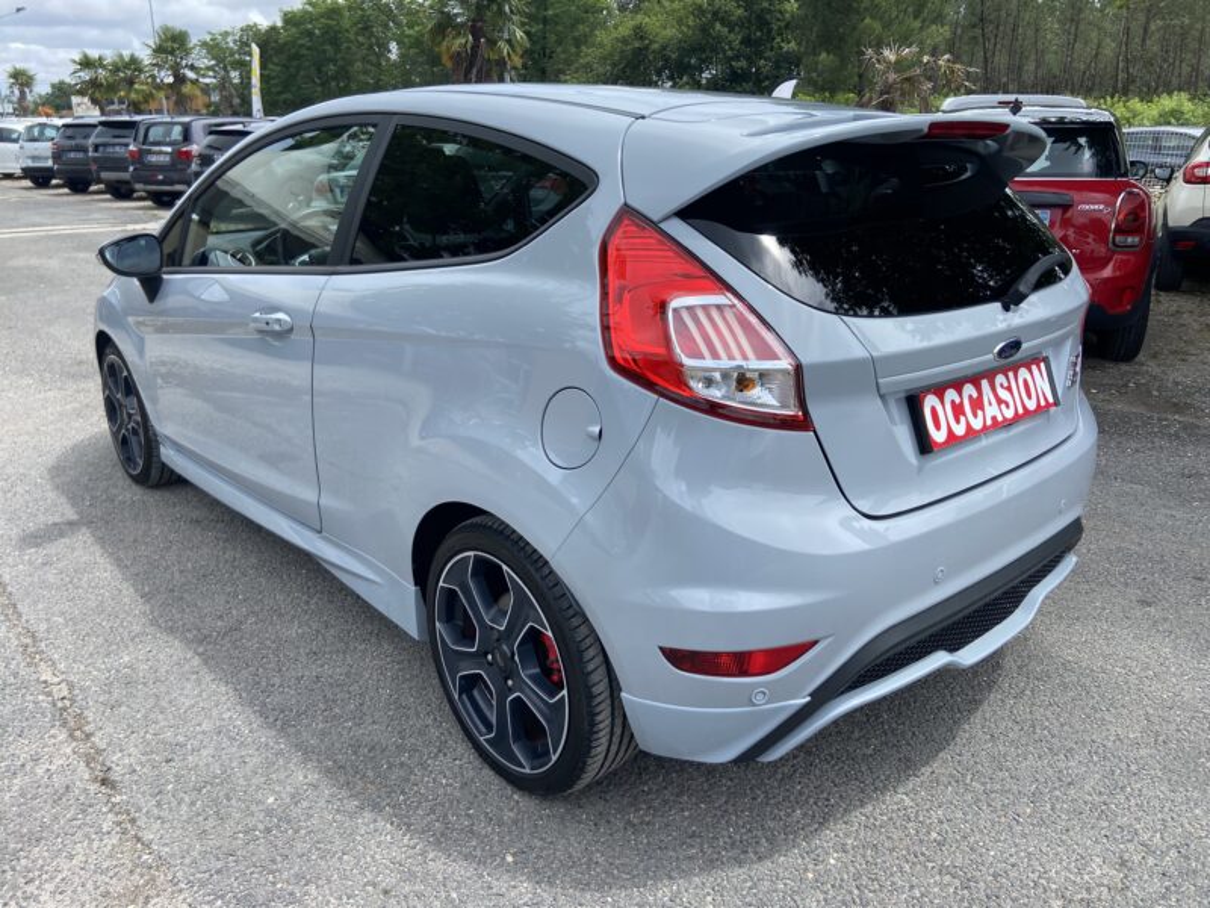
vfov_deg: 53.1
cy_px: 454
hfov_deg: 67.3
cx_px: 605
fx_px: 909
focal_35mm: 26
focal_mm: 4.25
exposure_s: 1/1701
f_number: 1.8
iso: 32
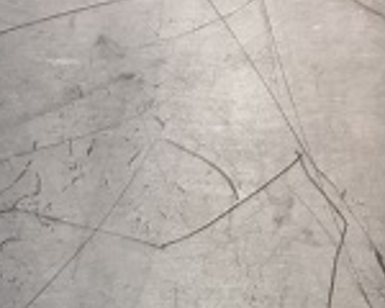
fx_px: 1823
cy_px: -483
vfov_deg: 8.6
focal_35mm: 160
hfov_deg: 11.2
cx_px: 716
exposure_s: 1/50
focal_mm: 5.58
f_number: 1.8
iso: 250
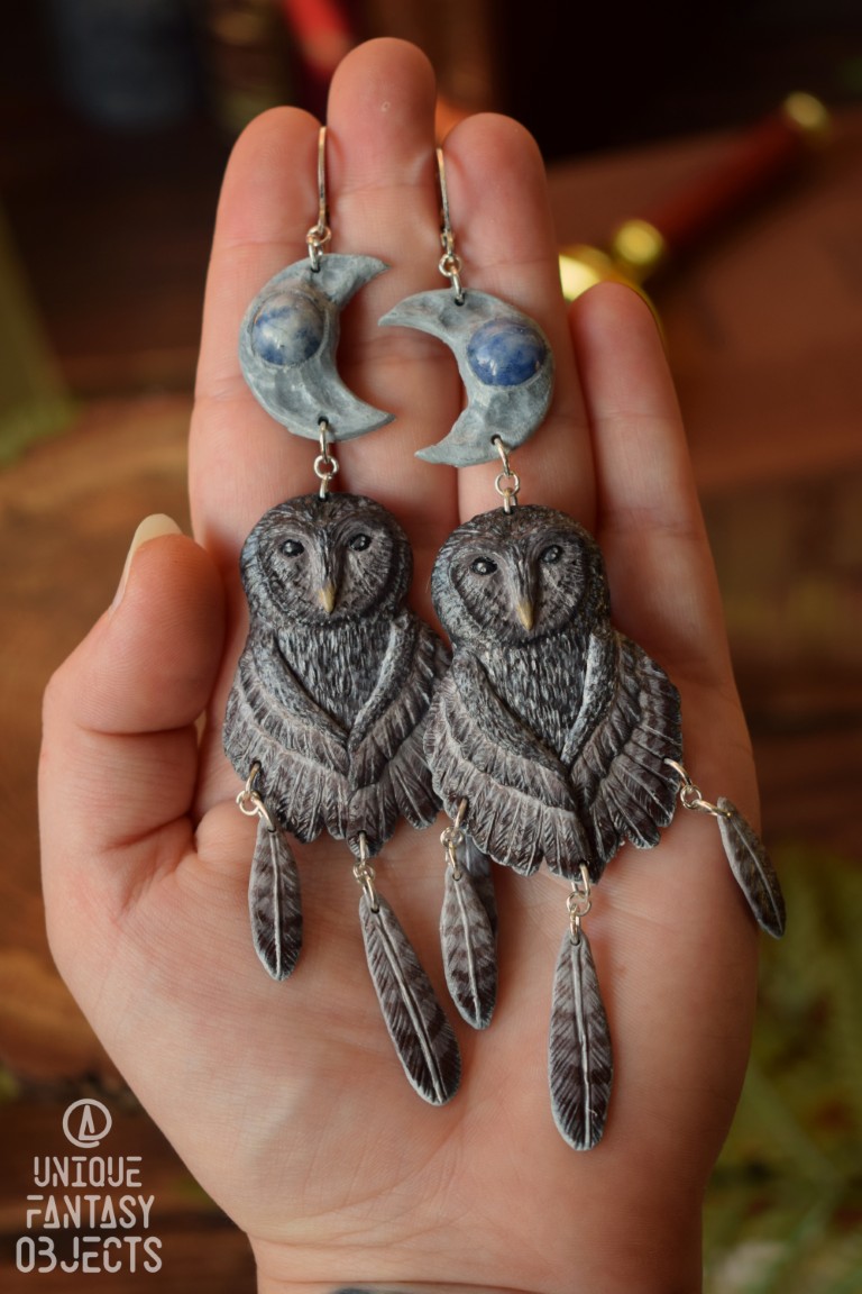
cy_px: 647
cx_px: 431
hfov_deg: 21.6
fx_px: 2263
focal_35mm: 63
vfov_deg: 31.9
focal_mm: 42
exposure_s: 1/80
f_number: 5
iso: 400
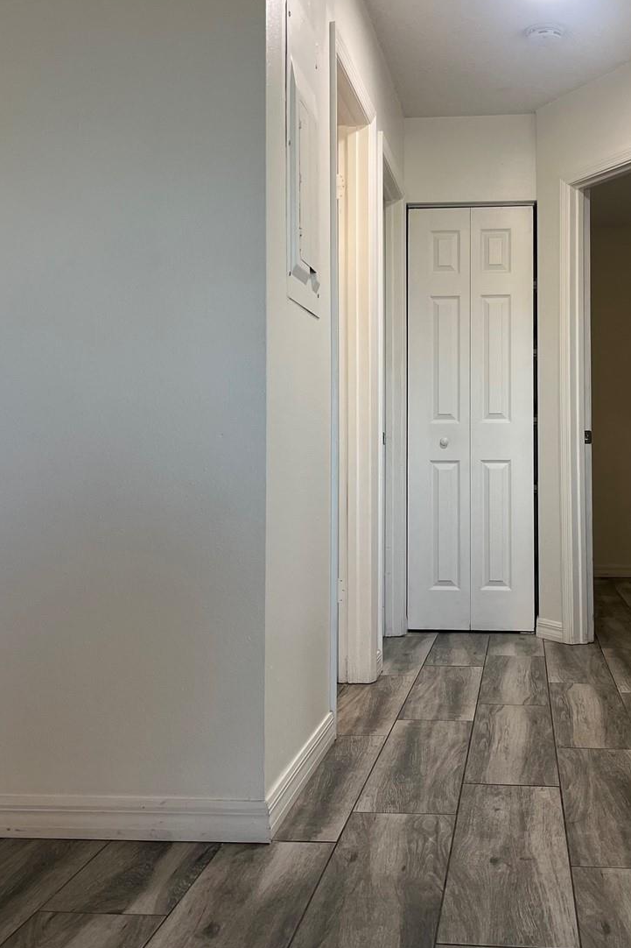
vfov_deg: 48.4
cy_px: 431
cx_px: 433
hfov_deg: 33.0
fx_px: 1052
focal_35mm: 40
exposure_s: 1/120
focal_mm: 5.1
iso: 100
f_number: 1.6
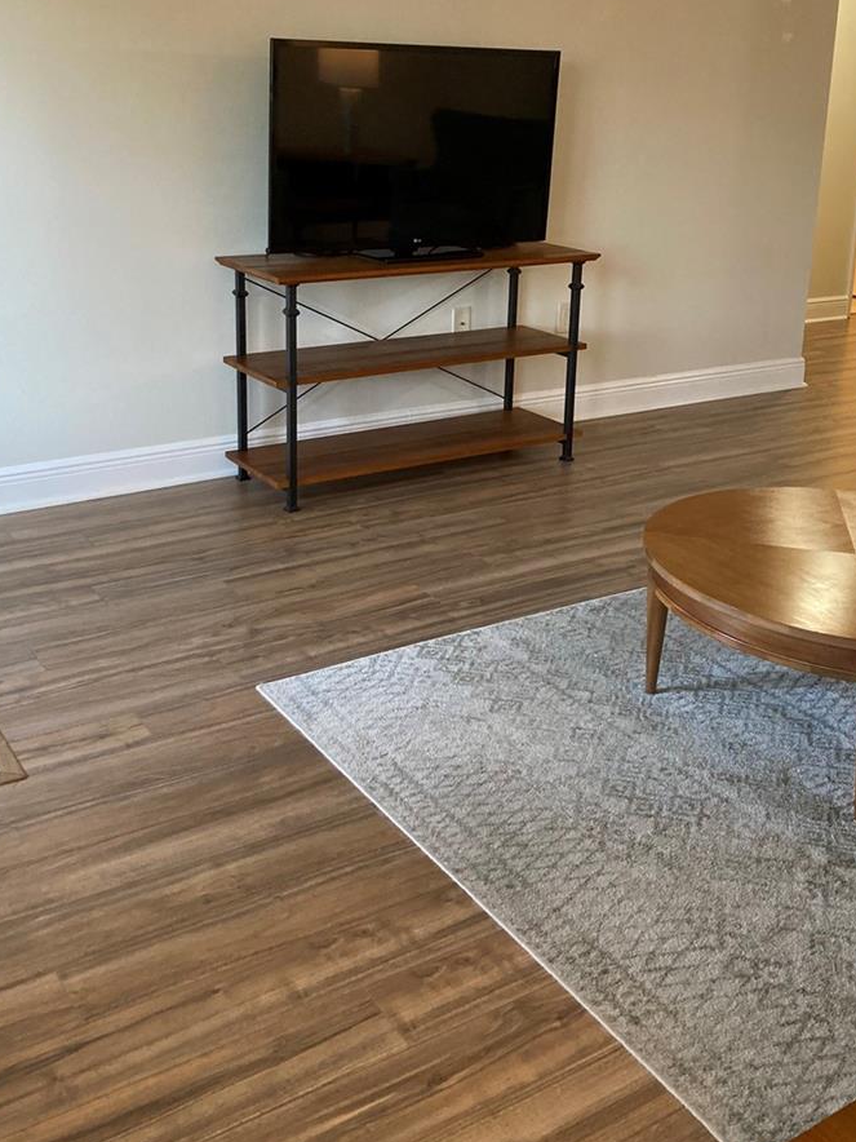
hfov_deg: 37.7
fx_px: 1253
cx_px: 422
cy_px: 403
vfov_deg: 48.3
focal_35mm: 38
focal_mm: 3.99
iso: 160
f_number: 1.8
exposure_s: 1/60
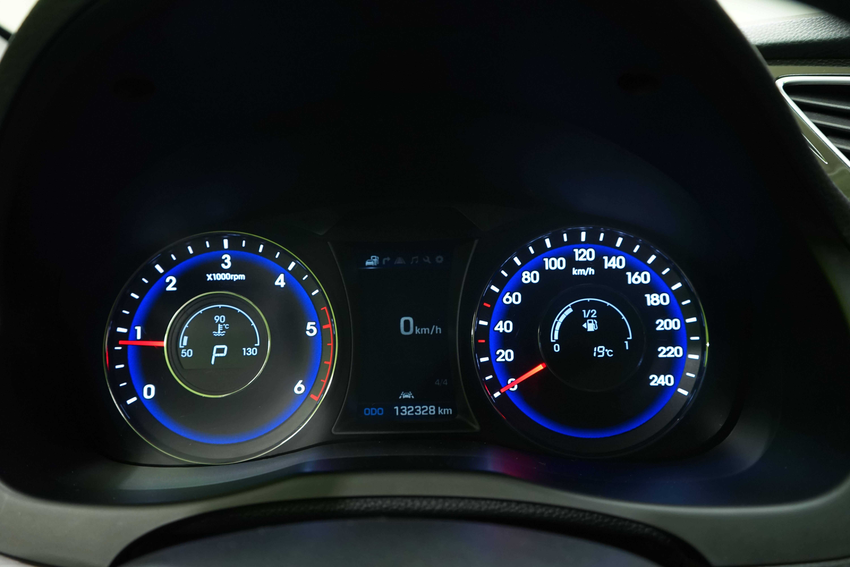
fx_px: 732
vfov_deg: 42.3
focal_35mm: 31
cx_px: 425
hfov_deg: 60.3
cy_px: 284
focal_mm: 31
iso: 1250
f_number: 5
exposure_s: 1/13
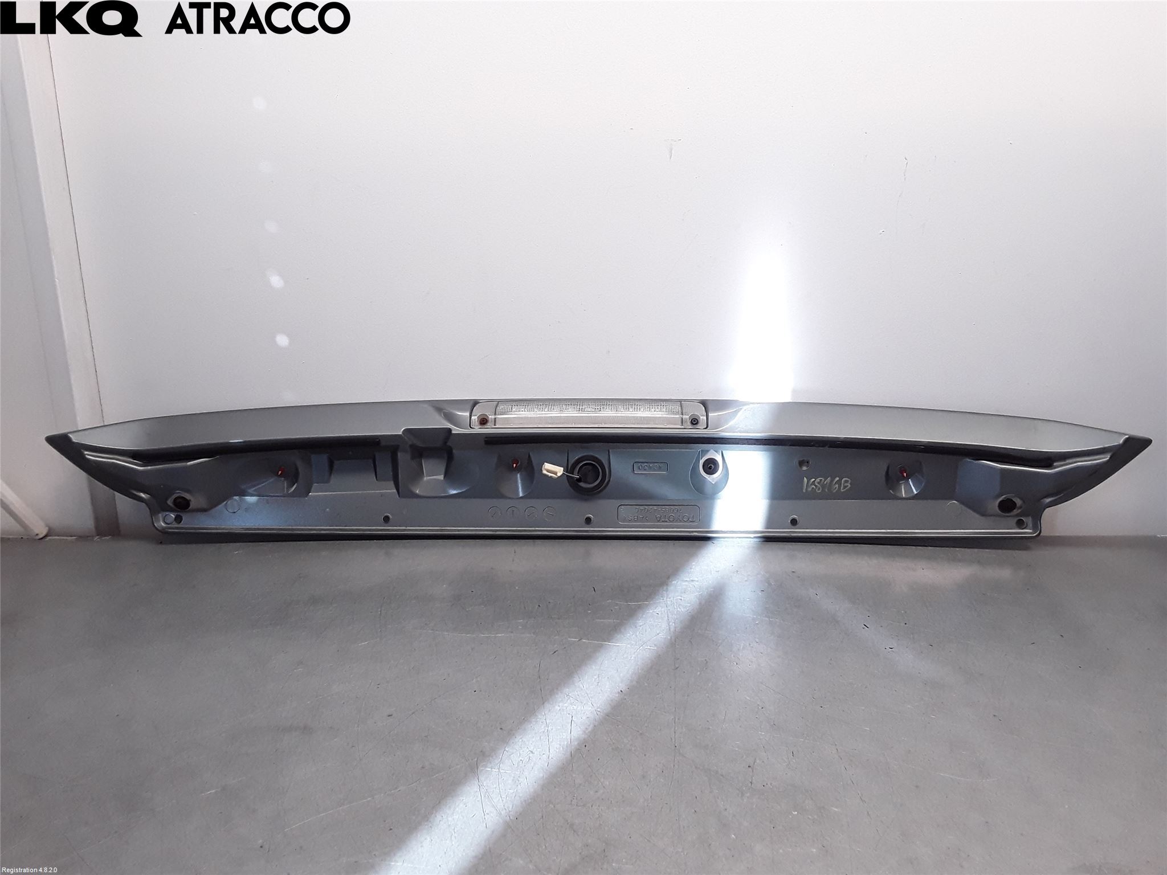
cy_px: 438
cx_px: 584
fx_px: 944
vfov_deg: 49.7
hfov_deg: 63.4
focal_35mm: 28
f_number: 1.9
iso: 100
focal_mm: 2.91
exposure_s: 1/195
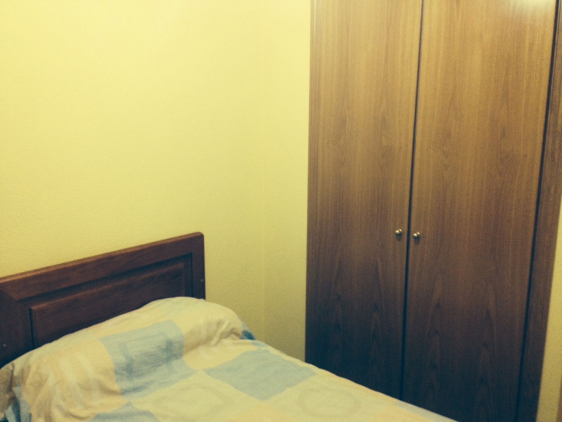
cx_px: 281
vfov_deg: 40.7
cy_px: 211
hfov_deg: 52.6
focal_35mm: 35
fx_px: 568
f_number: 2.4
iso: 250
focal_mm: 4.28
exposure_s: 1/20
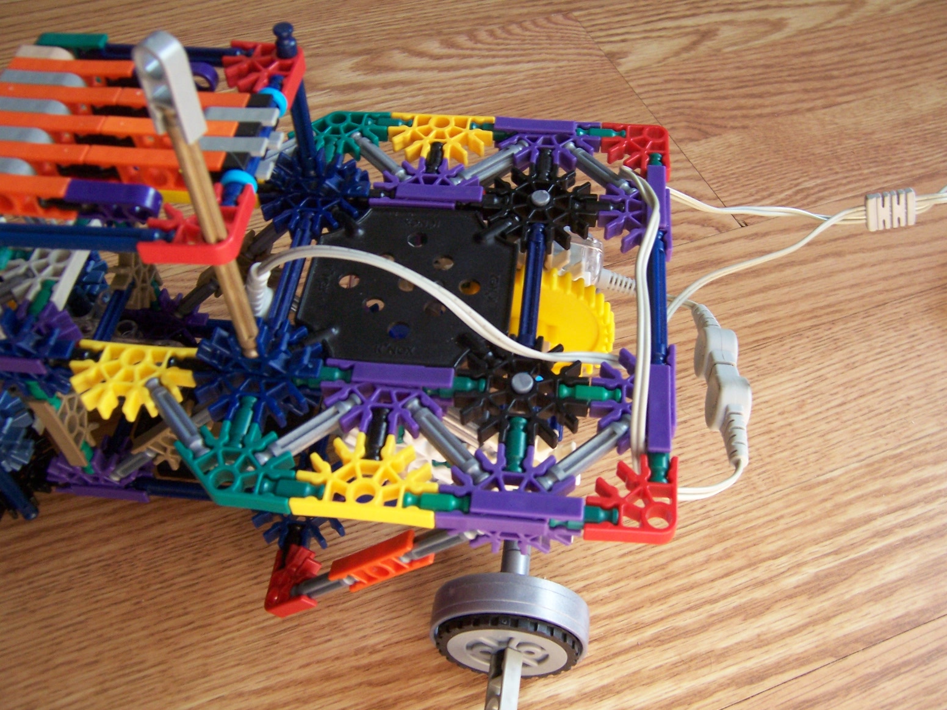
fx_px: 903
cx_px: 474
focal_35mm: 33
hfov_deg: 55.4
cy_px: 355
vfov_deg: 42.9
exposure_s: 1/15
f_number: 3.4
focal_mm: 5.5
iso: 140
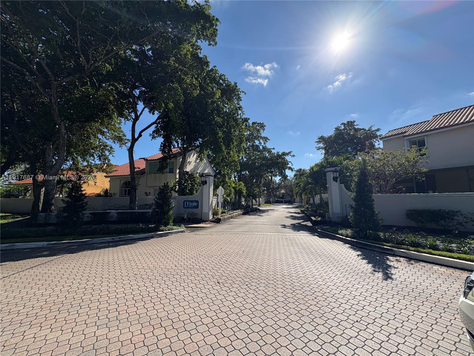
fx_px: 192
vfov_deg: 85.7
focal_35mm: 14
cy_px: 178
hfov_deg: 102.1
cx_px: 237
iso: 50
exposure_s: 1/1976
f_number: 2.2
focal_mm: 2.22
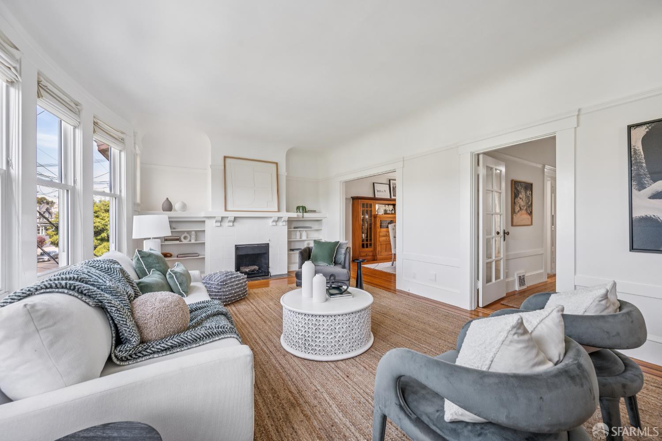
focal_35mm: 14
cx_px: 331
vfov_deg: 81.2
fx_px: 257
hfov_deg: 104.3
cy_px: 220
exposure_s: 1/100
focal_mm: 14
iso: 640
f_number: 10
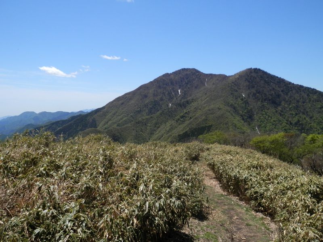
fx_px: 280
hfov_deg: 60.0
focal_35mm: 30
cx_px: 162
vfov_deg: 46.8
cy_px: 121
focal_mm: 5.5
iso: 80
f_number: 9.4
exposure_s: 1/160
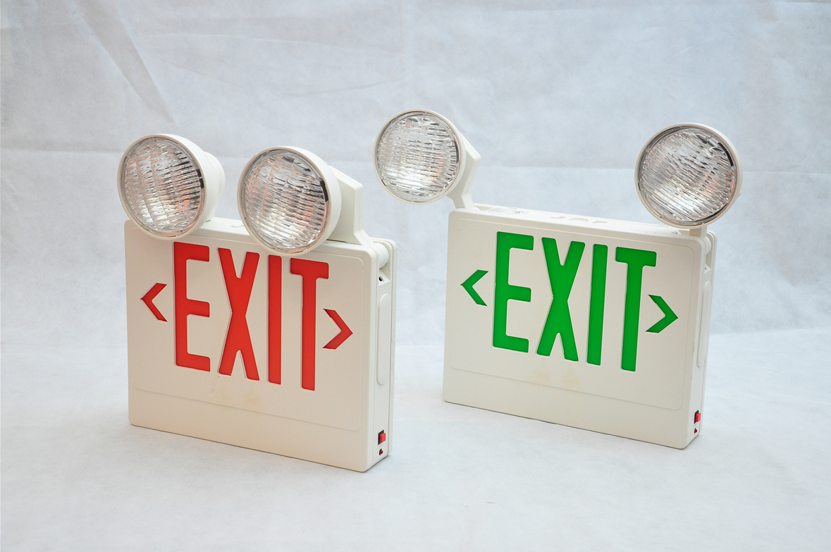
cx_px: 422
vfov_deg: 23.3
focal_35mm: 58
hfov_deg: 34.5
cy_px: 277
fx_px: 1337
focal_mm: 38
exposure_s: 1/80
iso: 1000
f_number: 4.5
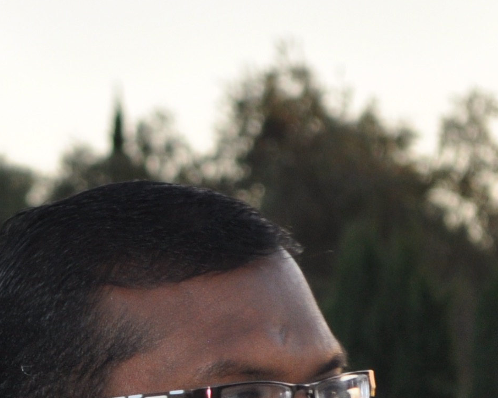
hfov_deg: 5.5
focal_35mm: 352
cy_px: 499
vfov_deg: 4.4
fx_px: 5188
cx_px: -128
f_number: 5.6
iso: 400
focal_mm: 55
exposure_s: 1/160
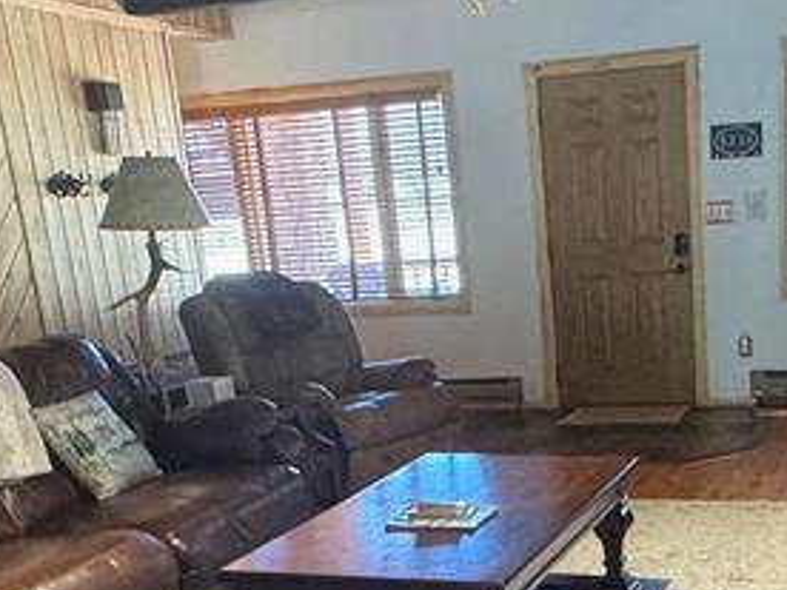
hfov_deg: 36.1
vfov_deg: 26.6
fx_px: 1182
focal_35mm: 52
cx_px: 570
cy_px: 587
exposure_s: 1/60
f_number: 2.2
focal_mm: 2.22
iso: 640
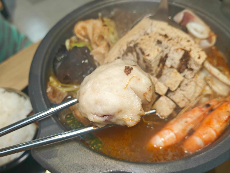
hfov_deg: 52.6
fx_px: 233
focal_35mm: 35
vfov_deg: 40.7
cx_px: 115
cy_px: 86
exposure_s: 1/120
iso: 320
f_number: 2.8
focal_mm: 8.72
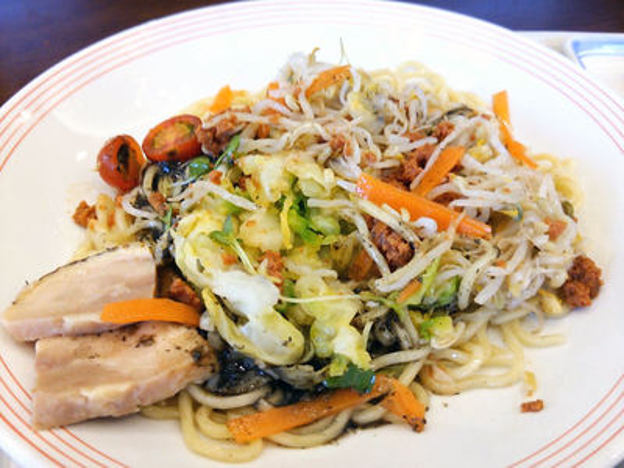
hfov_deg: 60.0
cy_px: 234
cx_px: 312
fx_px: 541
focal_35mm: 30
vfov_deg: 46.8
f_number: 1.94
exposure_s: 1/51
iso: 80
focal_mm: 4.06
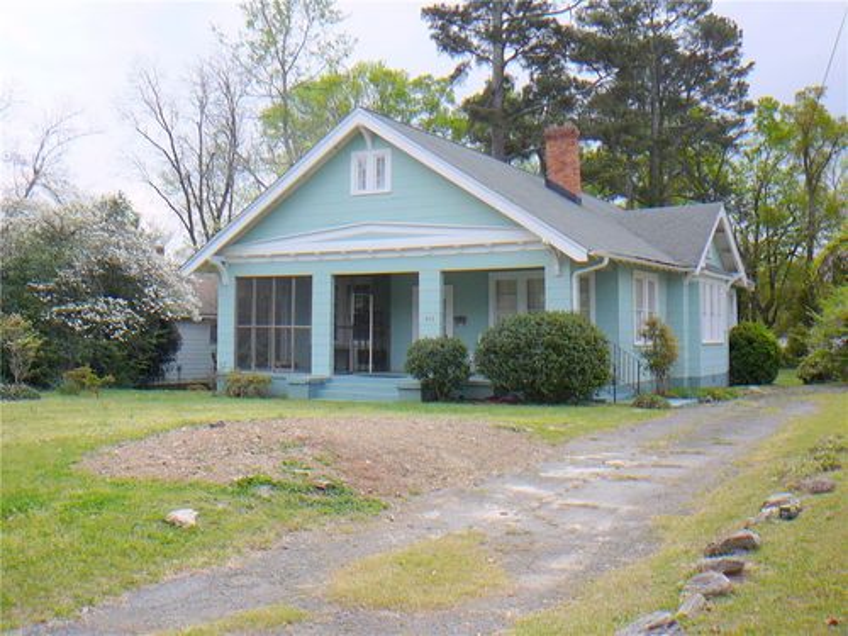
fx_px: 857
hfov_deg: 52.6
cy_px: 318
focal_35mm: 35
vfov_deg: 40.7
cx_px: 424
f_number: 2.8
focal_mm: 5.2
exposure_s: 1/640
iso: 80
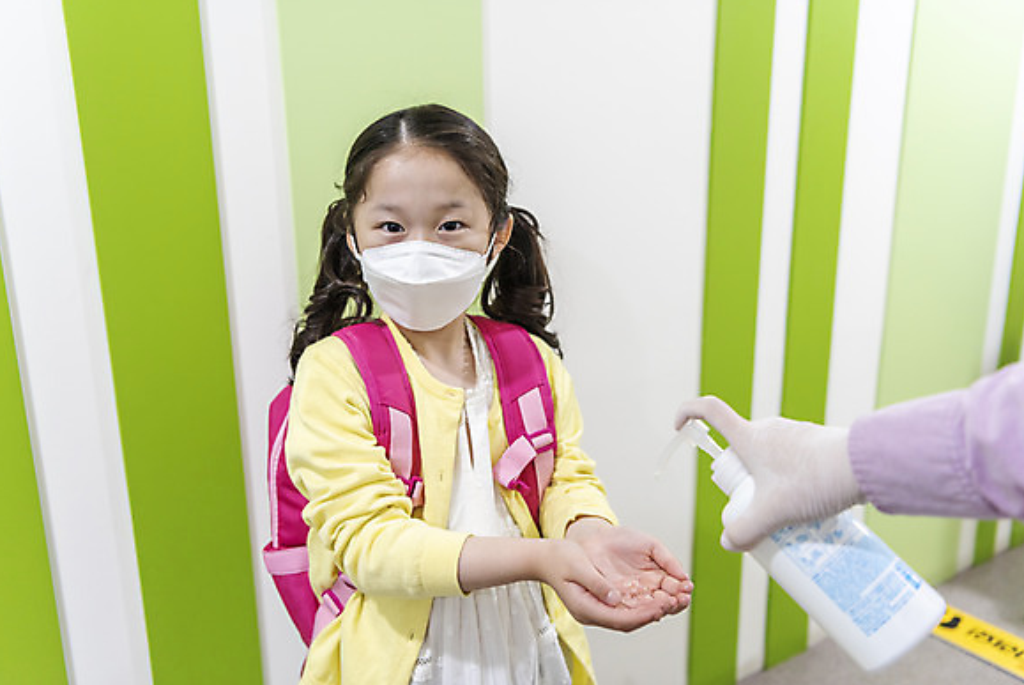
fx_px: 854
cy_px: 345
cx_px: 505
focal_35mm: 30
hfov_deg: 61.9
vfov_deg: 43.7
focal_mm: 29
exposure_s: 1/80
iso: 800
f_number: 2.8
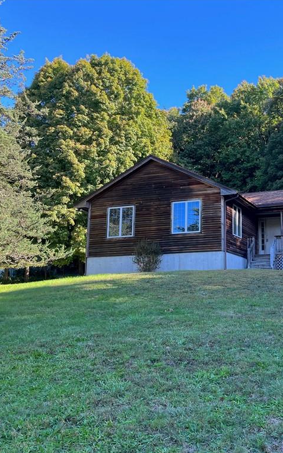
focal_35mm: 37
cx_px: 227
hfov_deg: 33.4
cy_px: 226
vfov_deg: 52.7
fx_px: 457
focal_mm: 5.1
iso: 50
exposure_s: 1/363
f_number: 1.6
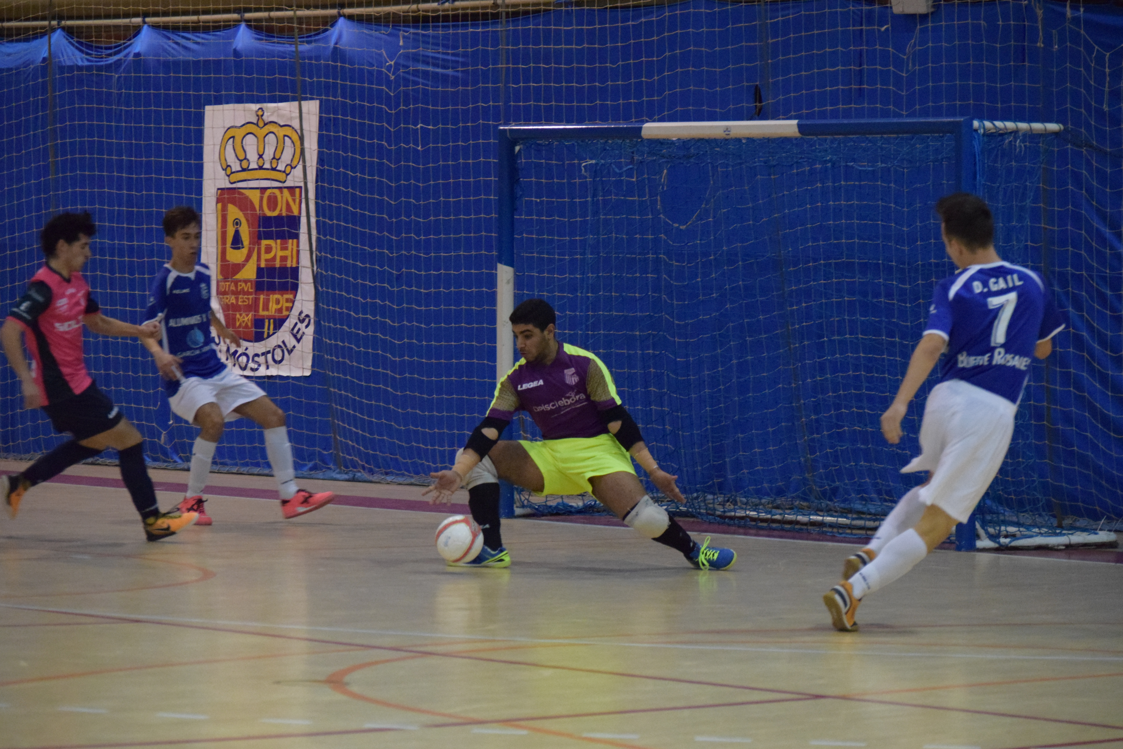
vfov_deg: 10.6
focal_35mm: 129
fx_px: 4024
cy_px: 374
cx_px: 562
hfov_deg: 15.9
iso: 6400
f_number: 4.2
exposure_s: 1/400
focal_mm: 86
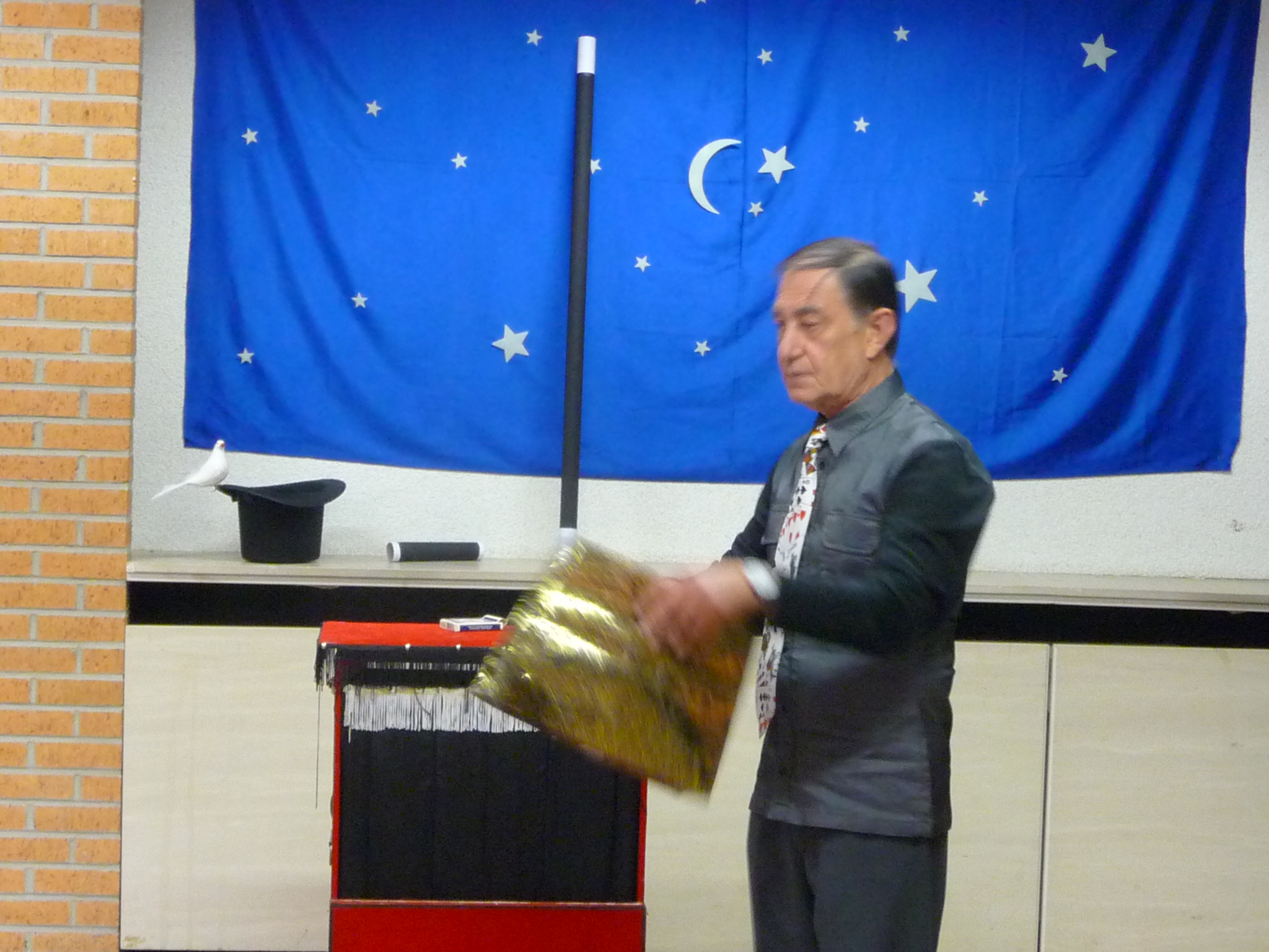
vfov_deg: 20.4
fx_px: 2639
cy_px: 476
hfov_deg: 27.0
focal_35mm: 72
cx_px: 634
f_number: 4.1
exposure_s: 1/6
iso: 400
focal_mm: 7.6
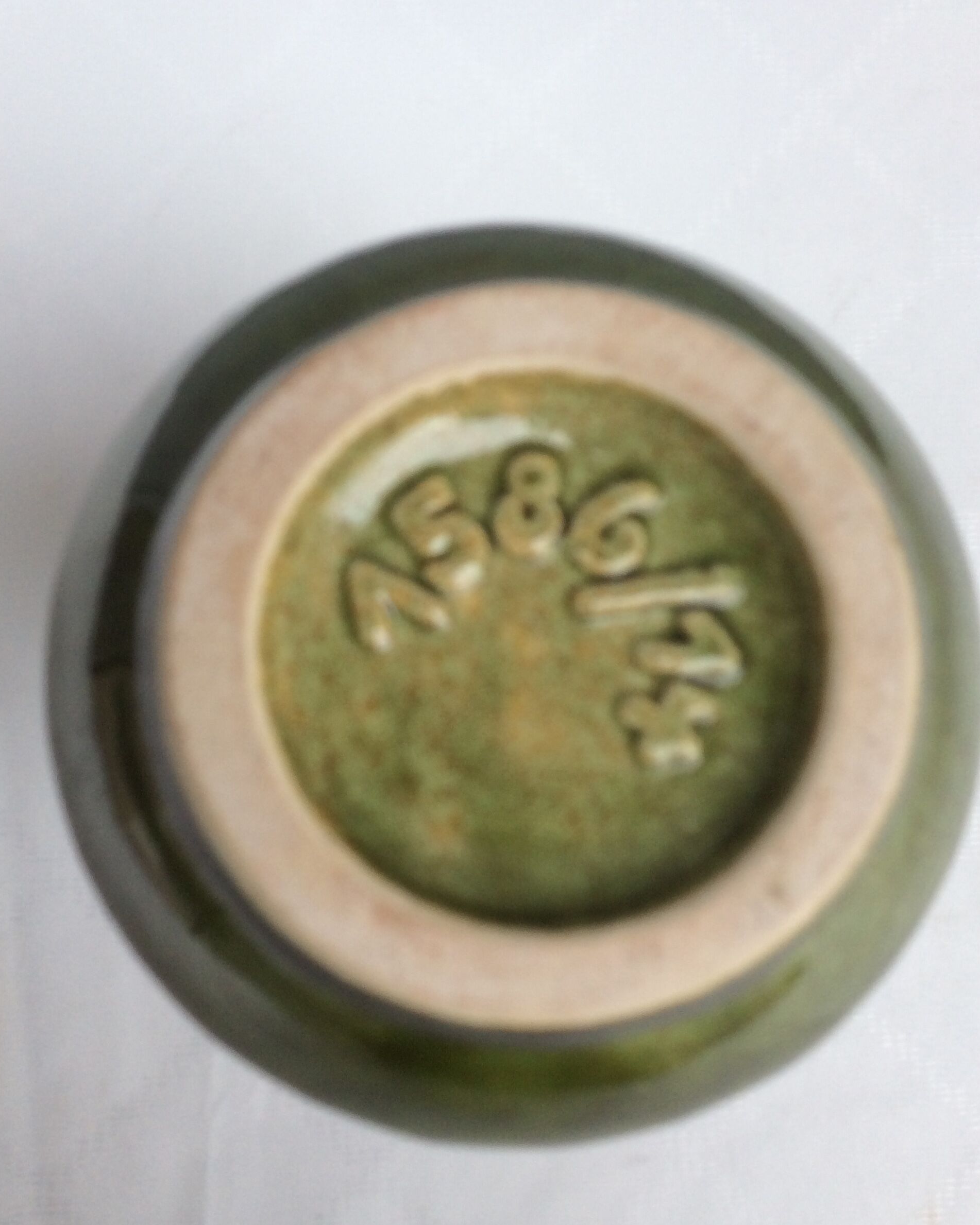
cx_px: 486
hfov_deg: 43.4
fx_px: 1233
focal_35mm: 34
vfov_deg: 52.8
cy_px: 642
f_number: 2.4
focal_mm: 3.3
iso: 32
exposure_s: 1/250
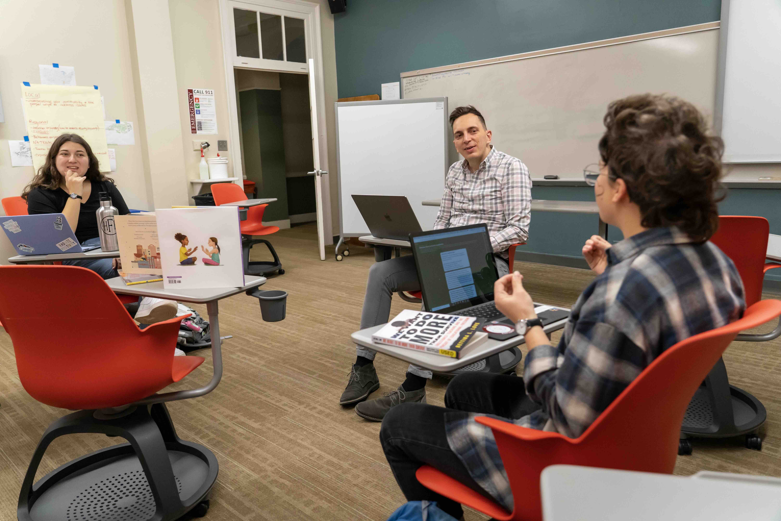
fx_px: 564
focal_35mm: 26
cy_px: 260
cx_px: 390
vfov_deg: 49.6
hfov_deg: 69.4
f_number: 4
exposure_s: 1/250
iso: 3200
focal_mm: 26
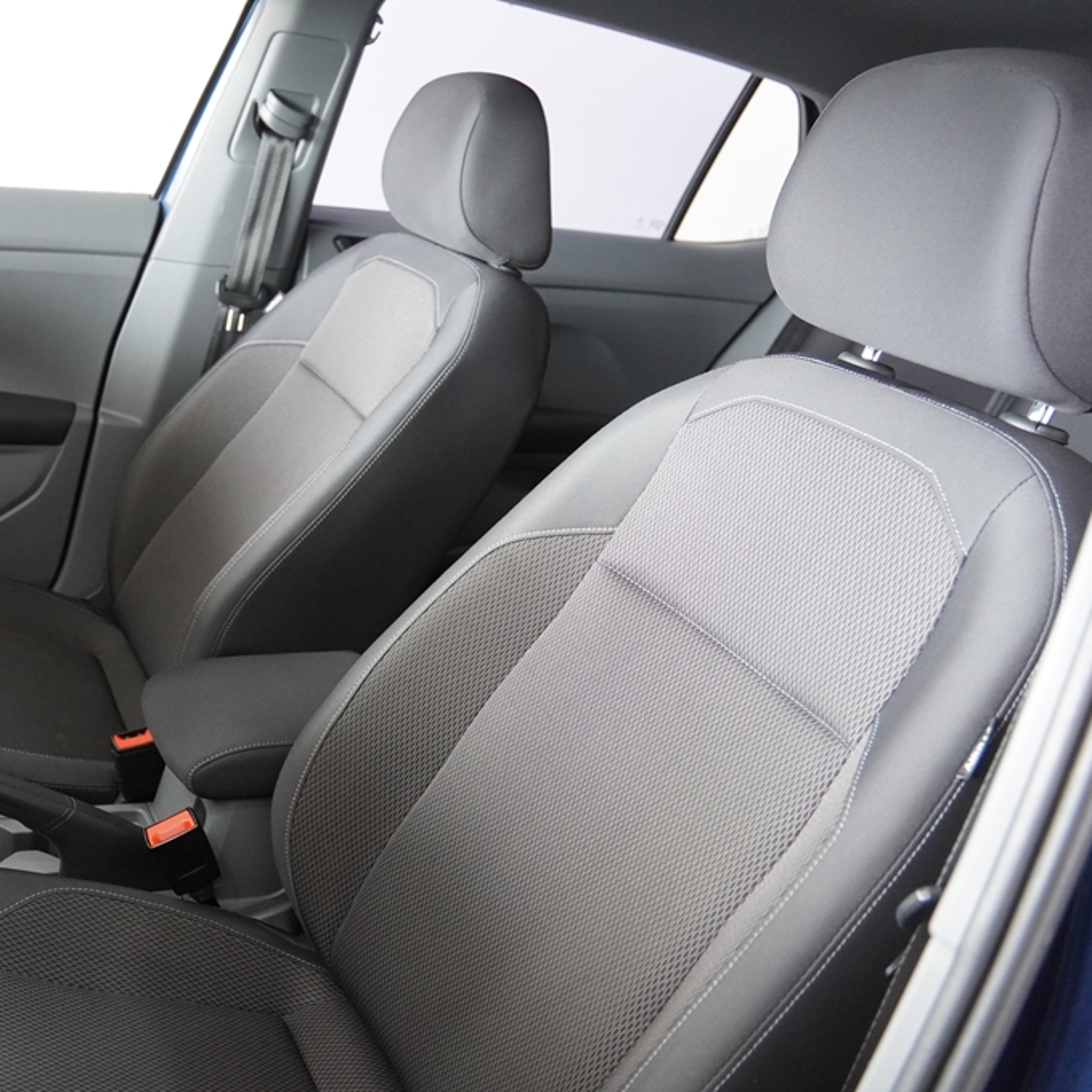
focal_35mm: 33
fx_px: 1165
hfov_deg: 48.9
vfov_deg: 50.2
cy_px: 545
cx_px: 323
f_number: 2.8
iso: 2000
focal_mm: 17
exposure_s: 1/160
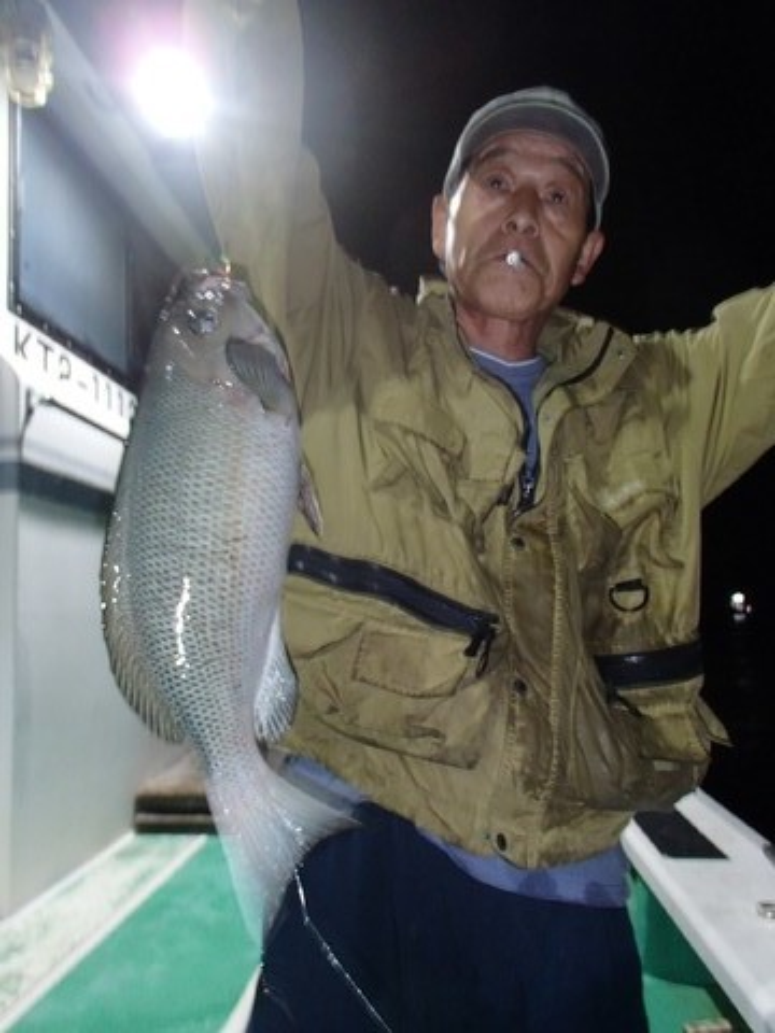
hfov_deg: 49.7
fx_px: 836
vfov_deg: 63.4
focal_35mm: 28
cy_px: 516
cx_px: 388
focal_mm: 5
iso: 400
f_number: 3.9
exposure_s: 1/30
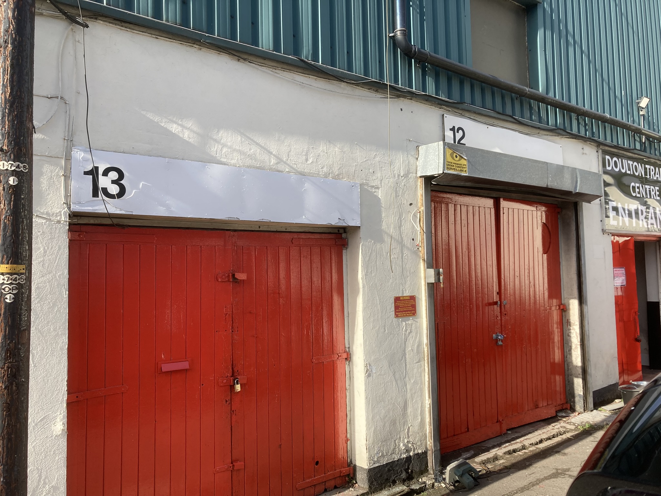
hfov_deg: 63.4
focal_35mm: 28
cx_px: 330
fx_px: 535
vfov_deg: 49.7
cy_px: 248
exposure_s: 1/857
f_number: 1.8
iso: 20
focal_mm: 3.99
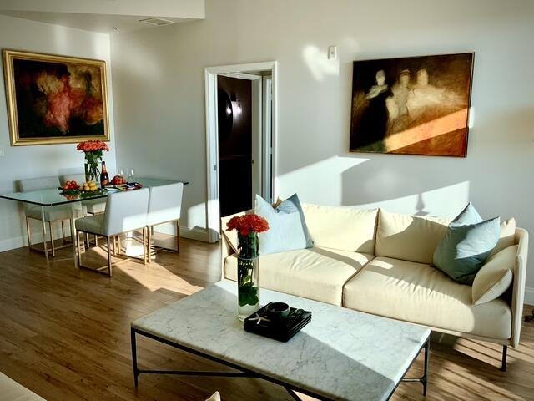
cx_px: 267
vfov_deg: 48.2
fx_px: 447
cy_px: 200
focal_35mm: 29
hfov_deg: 61.7
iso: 16
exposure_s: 1/556
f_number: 1.8
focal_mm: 3
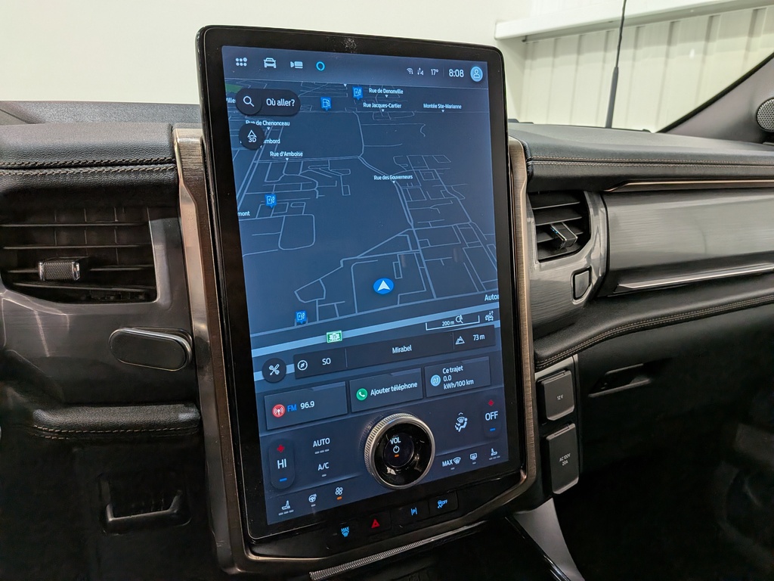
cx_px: 387
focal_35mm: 24
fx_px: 537
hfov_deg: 71.6
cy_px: 290
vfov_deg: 56.8
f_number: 1.7
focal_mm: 4.53
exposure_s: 1/50
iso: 95
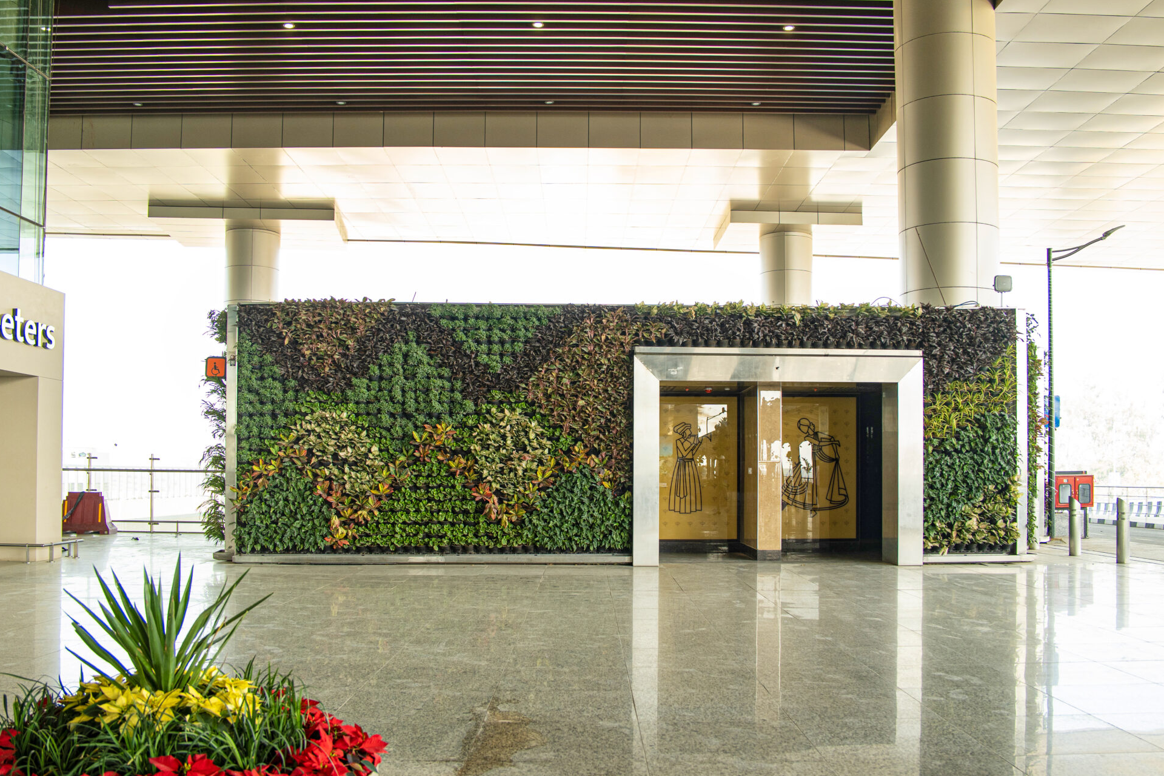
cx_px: 598
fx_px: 1035
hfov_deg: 58.7
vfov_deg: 41.1
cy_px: 360
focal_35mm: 32
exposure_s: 1/200
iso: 400
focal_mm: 24
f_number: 3.5
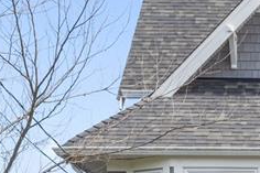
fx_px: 1097
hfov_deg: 12.6
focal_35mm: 152
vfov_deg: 9.0
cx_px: 426
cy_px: 179
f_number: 22
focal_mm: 35
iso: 400
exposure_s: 1/90
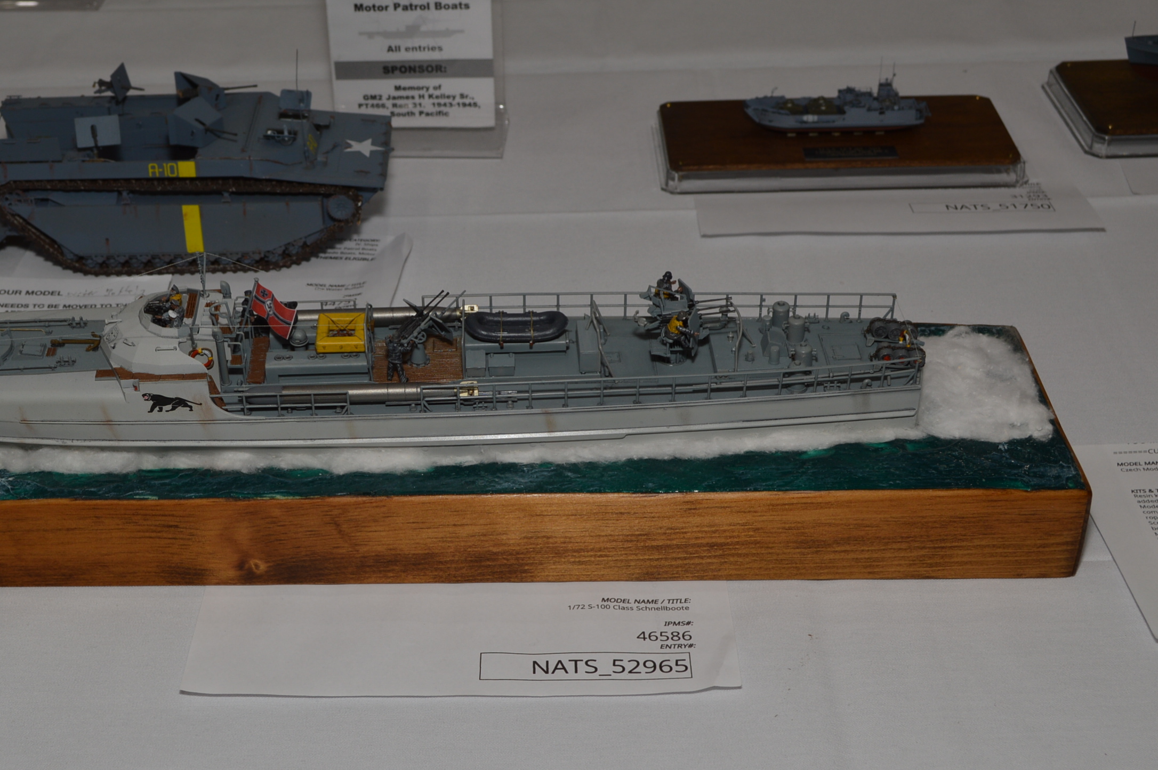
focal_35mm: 54
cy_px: 405
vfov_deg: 25.0
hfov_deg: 36.7
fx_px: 1735
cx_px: 444
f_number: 8
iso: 100
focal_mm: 26
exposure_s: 1/60
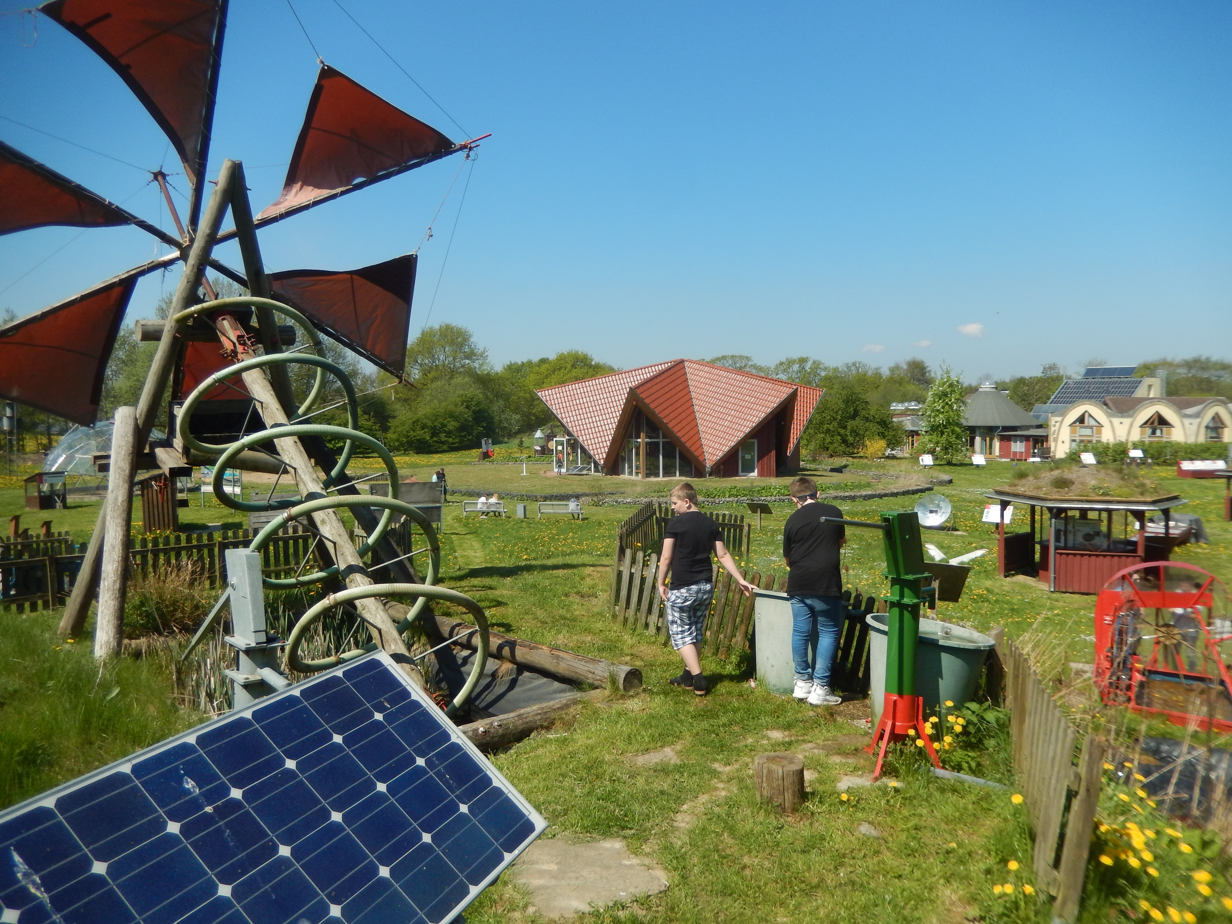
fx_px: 890
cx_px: 616
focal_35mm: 25
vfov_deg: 54.9
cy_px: 462
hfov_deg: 69.4
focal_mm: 4.5
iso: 125
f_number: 6.8
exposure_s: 1/400
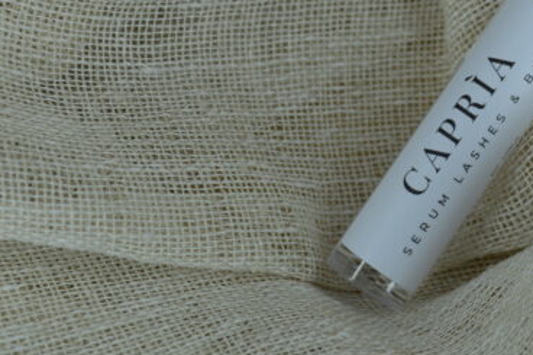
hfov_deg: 16.9
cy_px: 22
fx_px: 1761
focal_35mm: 119
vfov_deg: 11.4
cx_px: 508
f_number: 7.1
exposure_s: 1/200
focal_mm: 38
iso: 100
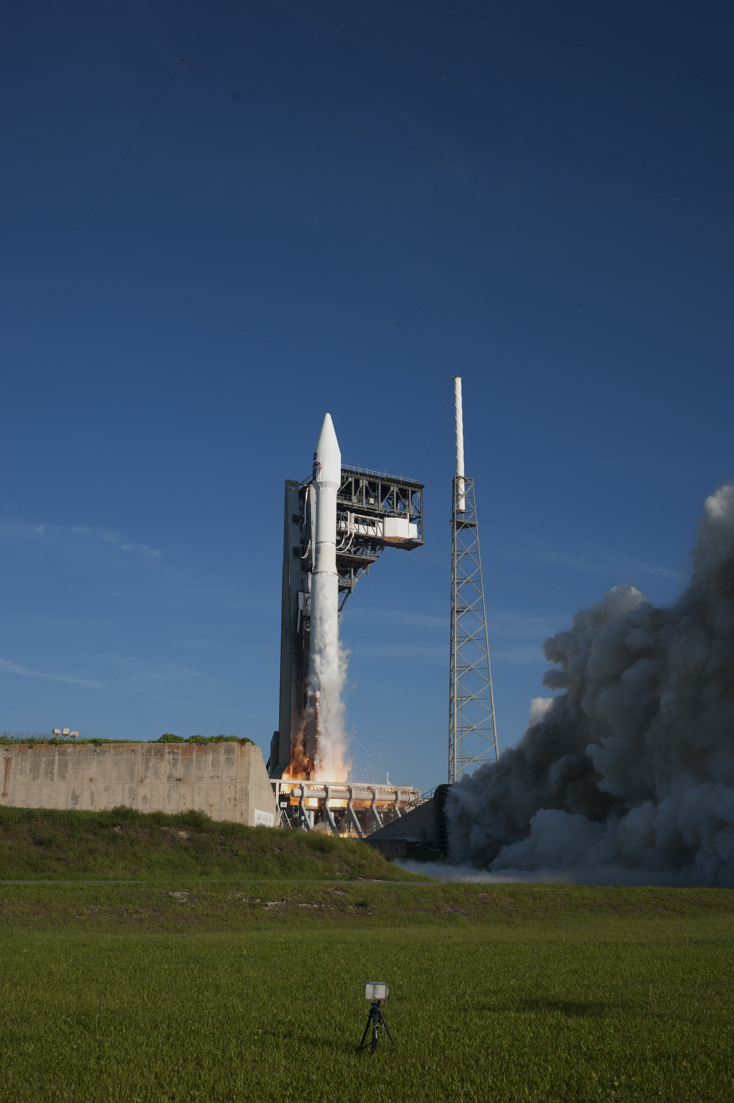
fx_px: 1072
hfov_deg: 37.8
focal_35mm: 35
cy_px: 552
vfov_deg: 54.5
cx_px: 367
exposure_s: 1/1250
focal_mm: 35
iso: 200
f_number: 8
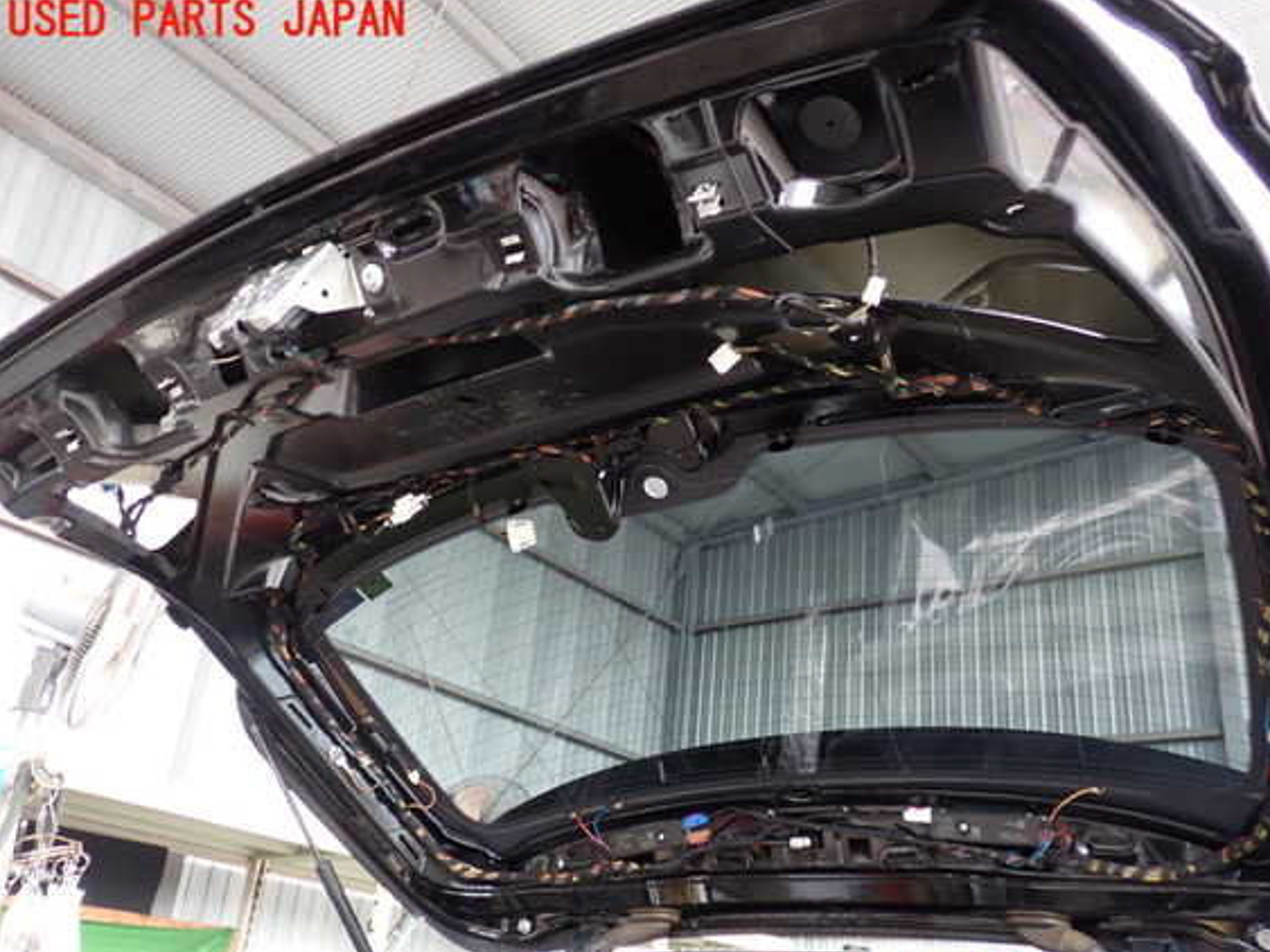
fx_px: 1174
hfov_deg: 56.8
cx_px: 672
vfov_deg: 44.1
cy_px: 501
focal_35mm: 32
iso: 200
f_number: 2.3
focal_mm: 5.4
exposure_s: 1/40
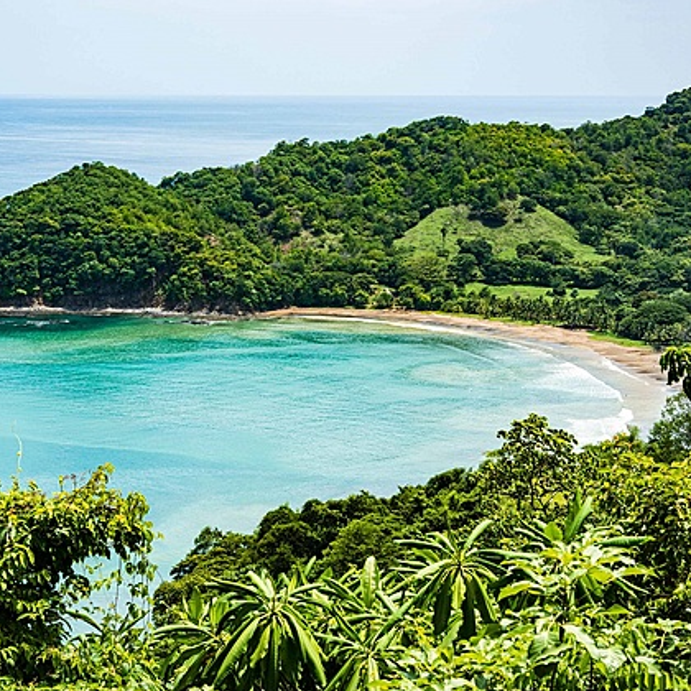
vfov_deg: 19.7
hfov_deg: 19.7
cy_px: 350
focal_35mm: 88
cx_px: 263
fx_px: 1987
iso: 200
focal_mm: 68
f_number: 8
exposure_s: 1/400
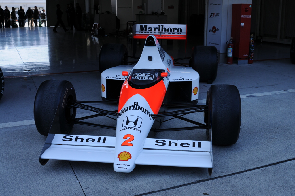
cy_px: 98
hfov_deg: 46.5
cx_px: 148
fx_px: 344
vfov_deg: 31.8
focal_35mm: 42
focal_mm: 28
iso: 200
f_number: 7.1
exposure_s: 1/200
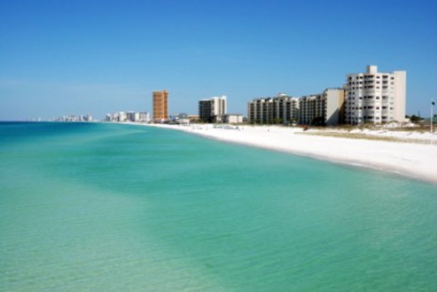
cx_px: 218
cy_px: 146
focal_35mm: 48
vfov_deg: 28.1
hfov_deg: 41.1
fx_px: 583
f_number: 10
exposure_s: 1/250
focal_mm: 32
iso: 100
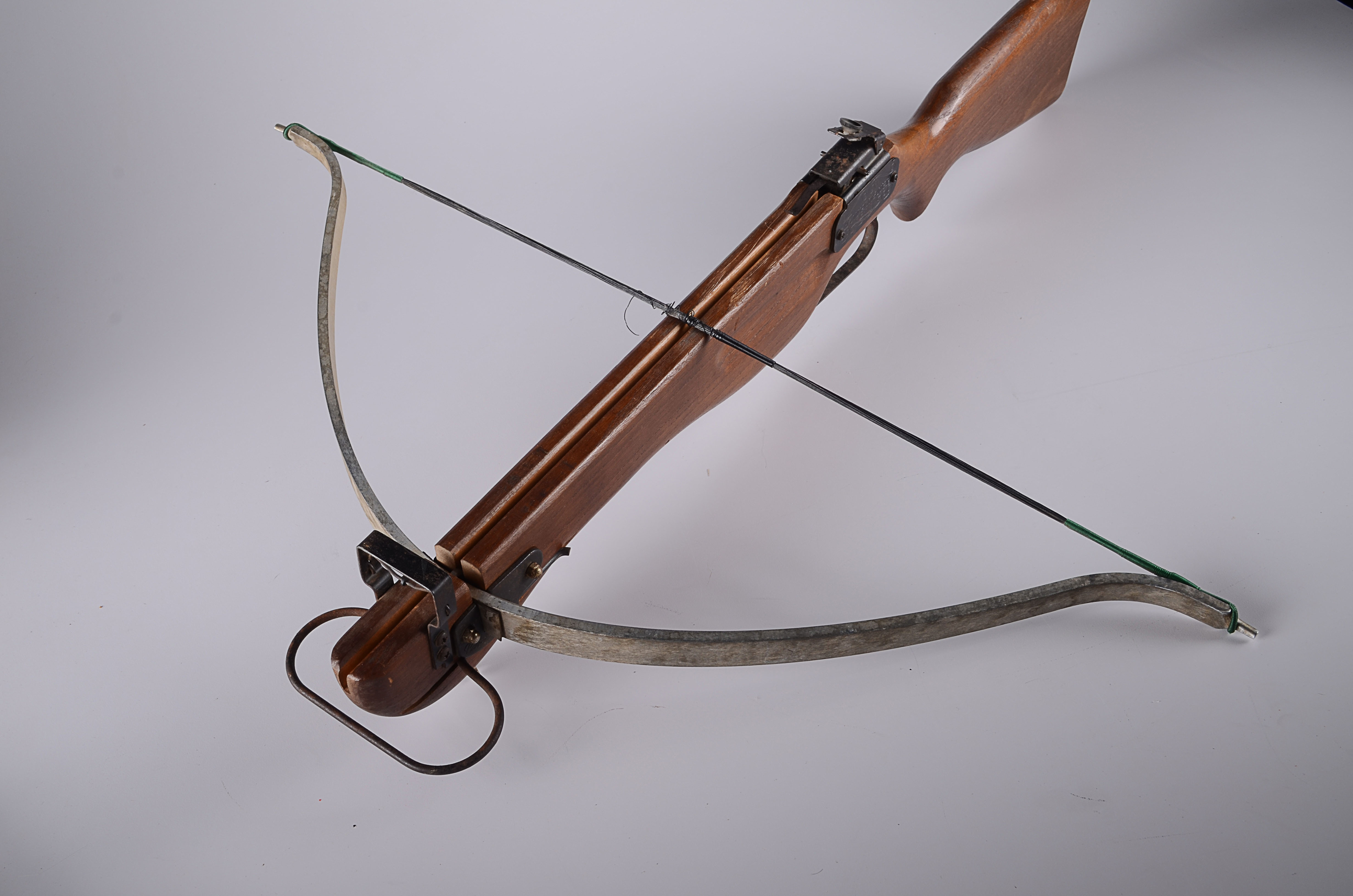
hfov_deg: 49.6
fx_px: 1463
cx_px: 676
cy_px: 448
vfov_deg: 34.1
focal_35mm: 39
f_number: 11
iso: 100
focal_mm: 26
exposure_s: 1/80
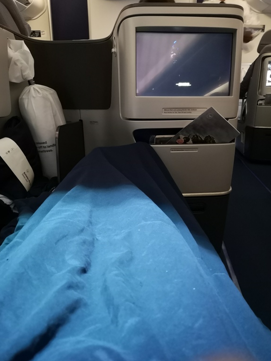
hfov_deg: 49.8
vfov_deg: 63.4
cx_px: 135
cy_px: 179
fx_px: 292
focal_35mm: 28
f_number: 1.8
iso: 2000
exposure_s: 1/16.7
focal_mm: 3.95
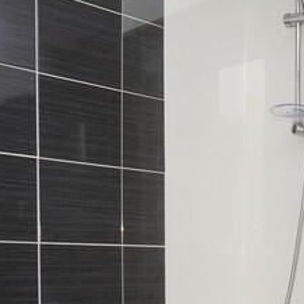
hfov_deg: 22.6
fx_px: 616
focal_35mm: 62
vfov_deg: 26.4
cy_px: 294
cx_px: 459
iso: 1600
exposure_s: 1/60
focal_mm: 16
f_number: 18
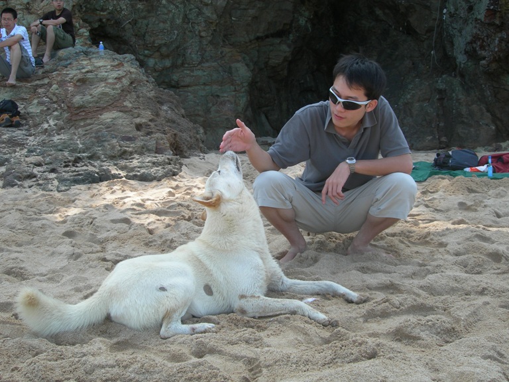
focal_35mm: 38
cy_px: 191
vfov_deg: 37.7
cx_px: 254
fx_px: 559
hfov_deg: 49.0
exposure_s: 1/142
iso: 50
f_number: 4.8
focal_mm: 7.8
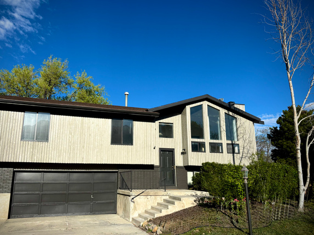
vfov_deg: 48.2
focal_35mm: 29
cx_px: 145
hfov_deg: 61.6
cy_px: 119
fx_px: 263
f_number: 1.6
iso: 50
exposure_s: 1/3937
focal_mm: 5.96
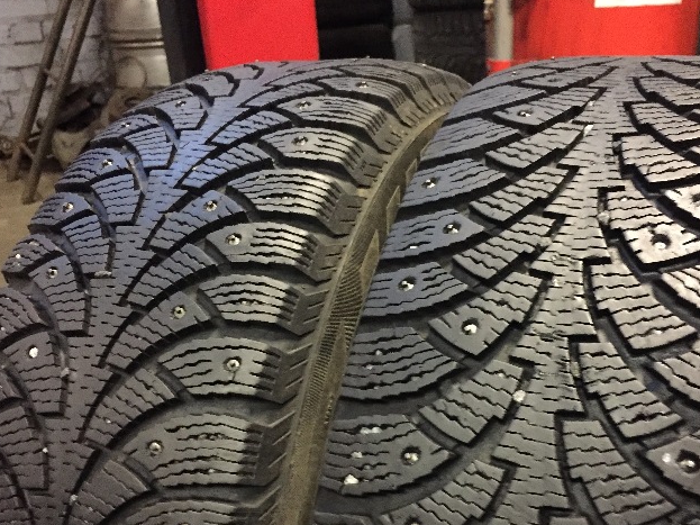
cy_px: 341
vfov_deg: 37.4
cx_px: 399
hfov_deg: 48.8
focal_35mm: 38
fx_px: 768
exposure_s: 1/17
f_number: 2.2
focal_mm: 4.15
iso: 400
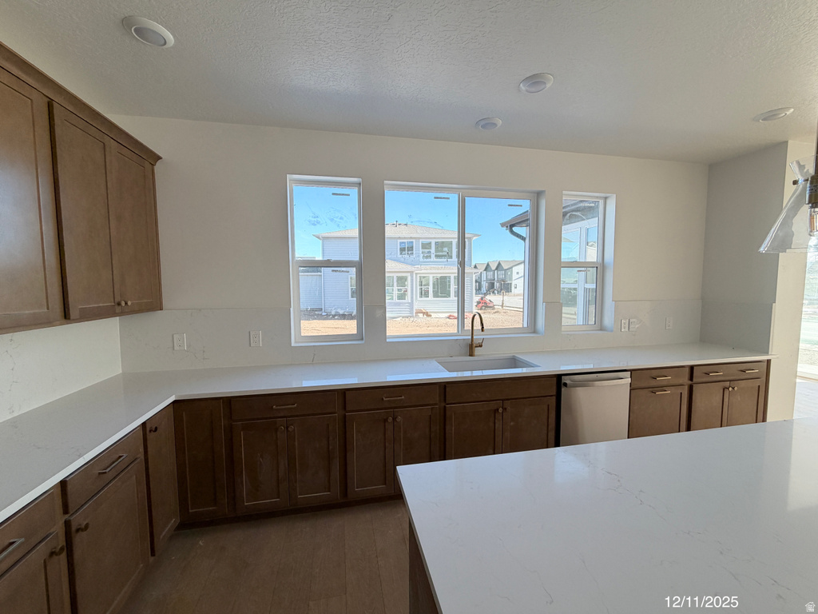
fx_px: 331
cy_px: 307
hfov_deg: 102.1
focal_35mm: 14
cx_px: 409
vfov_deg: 85.7
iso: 64
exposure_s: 1/159
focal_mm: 2.22
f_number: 2.2
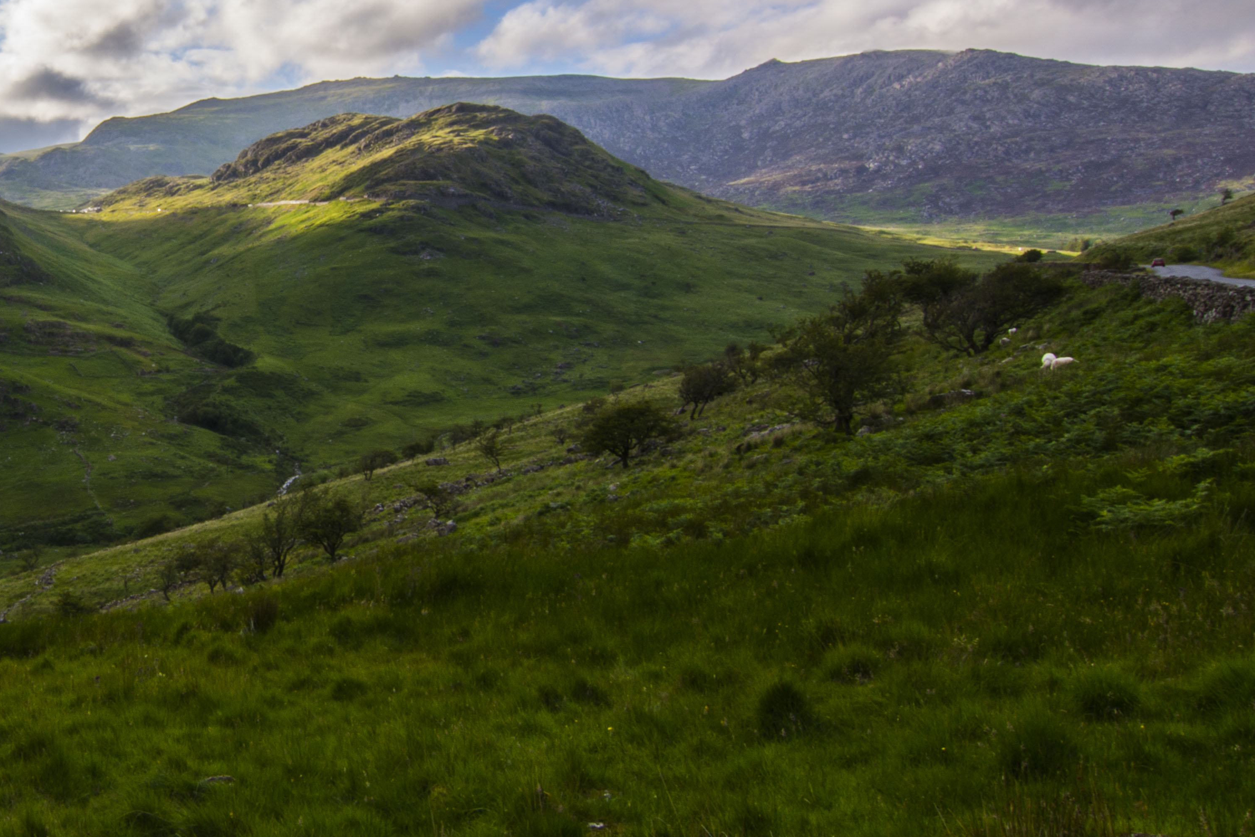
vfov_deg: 39.7
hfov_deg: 50.4
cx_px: 115
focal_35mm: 33
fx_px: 1150
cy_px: 306
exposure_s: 1/13
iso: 100
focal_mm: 11
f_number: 22
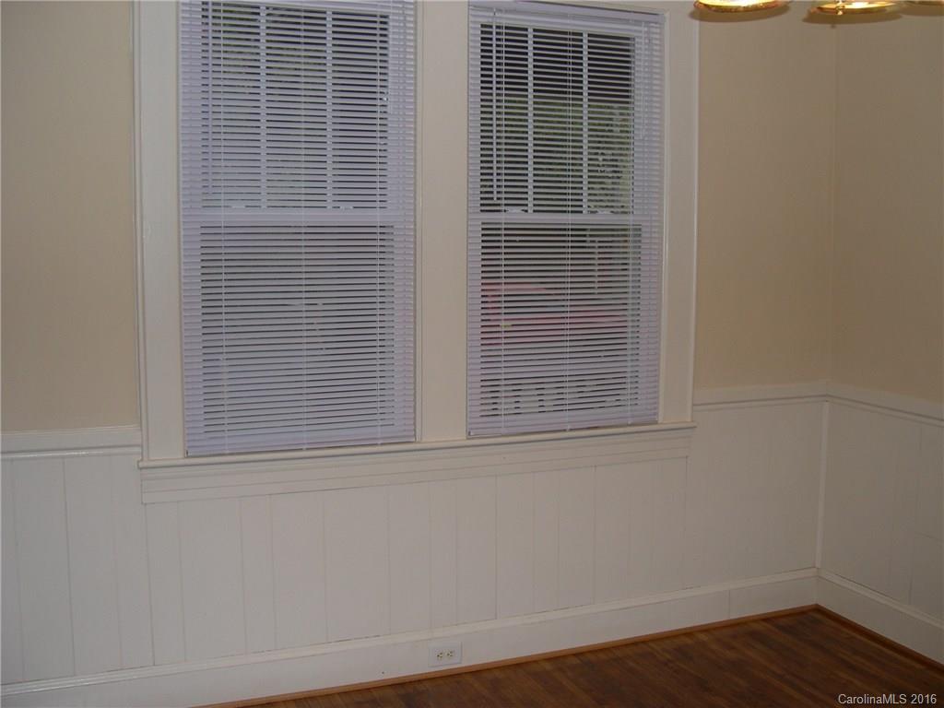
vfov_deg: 37.7
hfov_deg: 49.0
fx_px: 1036
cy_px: 354
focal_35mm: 38
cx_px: 472
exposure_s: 1/60
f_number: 2.8
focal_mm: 8
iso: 100
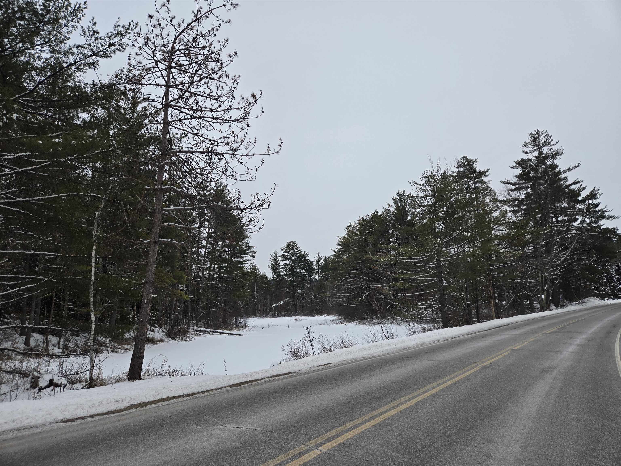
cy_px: 233
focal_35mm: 23
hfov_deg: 73.9
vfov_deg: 58.9
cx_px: 310
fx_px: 413
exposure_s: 1/180
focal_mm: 5.4
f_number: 1.8
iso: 50
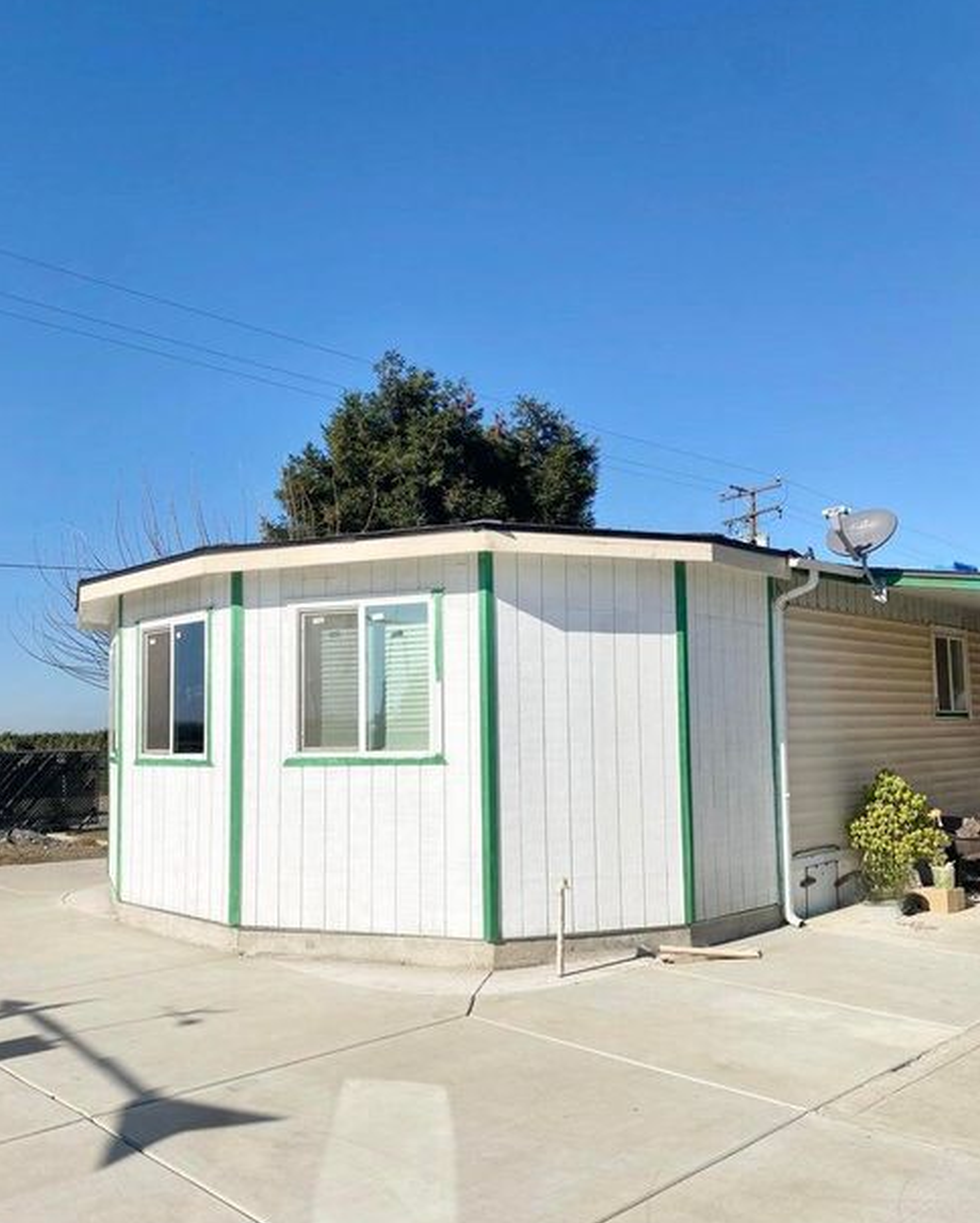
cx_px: 486
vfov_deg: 62.1
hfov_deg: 51.6
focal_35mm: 28
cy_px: 657
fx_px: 1014
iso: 32
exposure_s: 1/6410
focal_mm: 4.25
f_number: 1.8
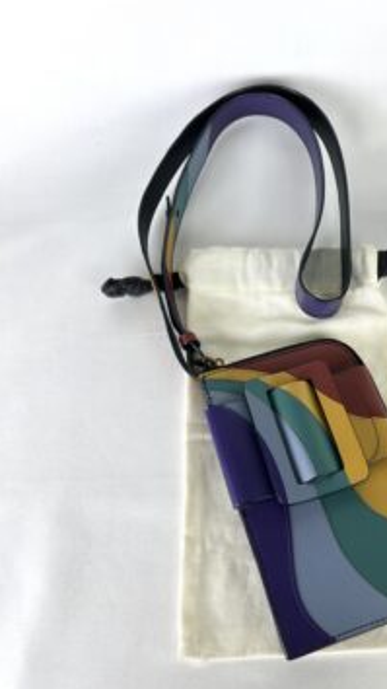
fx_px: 584
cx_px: 290
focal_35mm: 32
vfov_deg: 60.9
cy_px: 381
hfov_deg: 35.8
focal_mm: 5.7
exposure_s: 1/100
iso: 40
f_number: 1.5
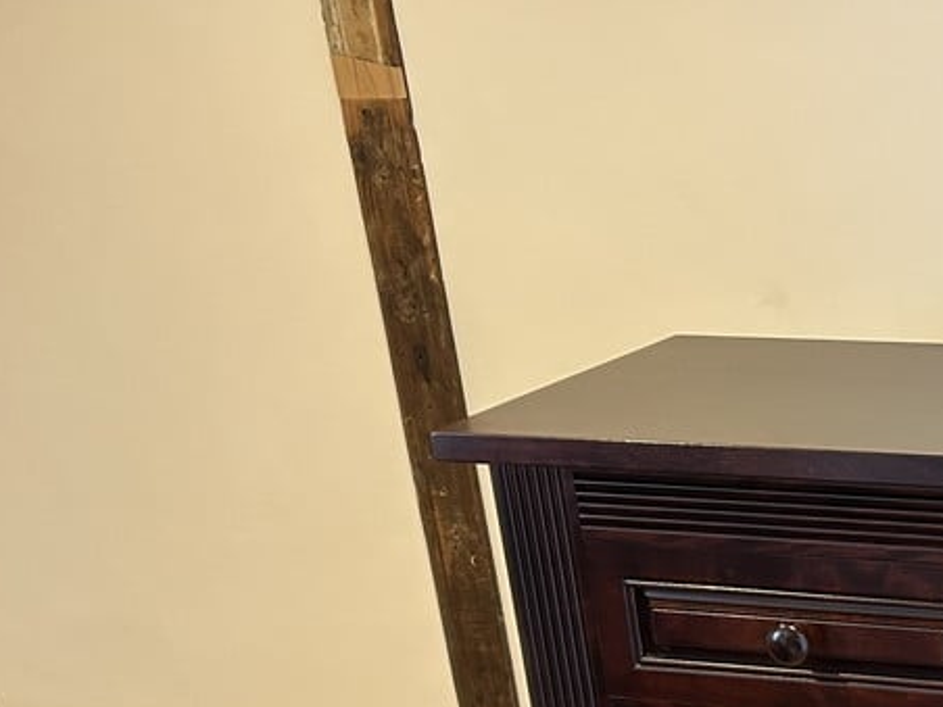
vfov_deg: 20.4
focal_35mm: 69
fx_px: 1880
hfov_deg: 25.2
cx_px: 1141
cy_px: 763
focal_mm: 5.7
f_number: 1.5
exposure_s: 1/60
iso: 160
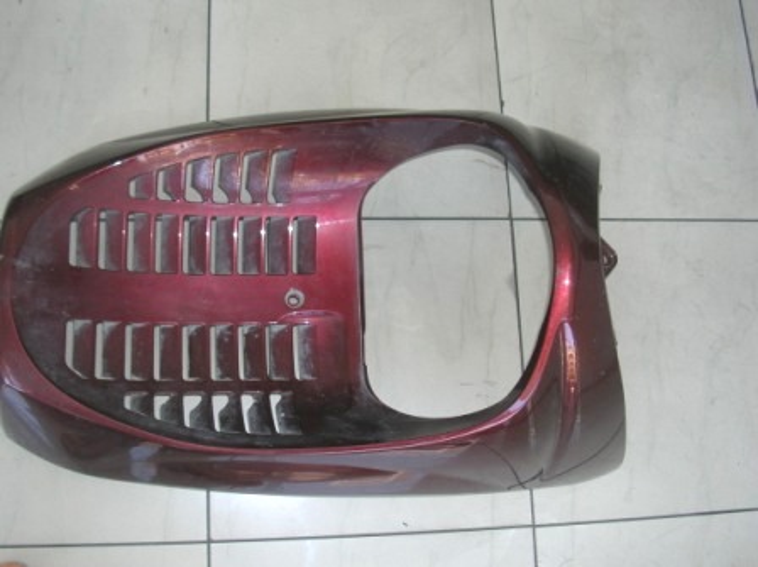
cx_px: 379
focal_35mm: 40
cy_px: 284
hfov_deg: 46.8
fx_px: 875
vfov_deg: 35.9
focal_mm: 6.6
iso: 50
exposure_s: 1/60.1
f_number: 3
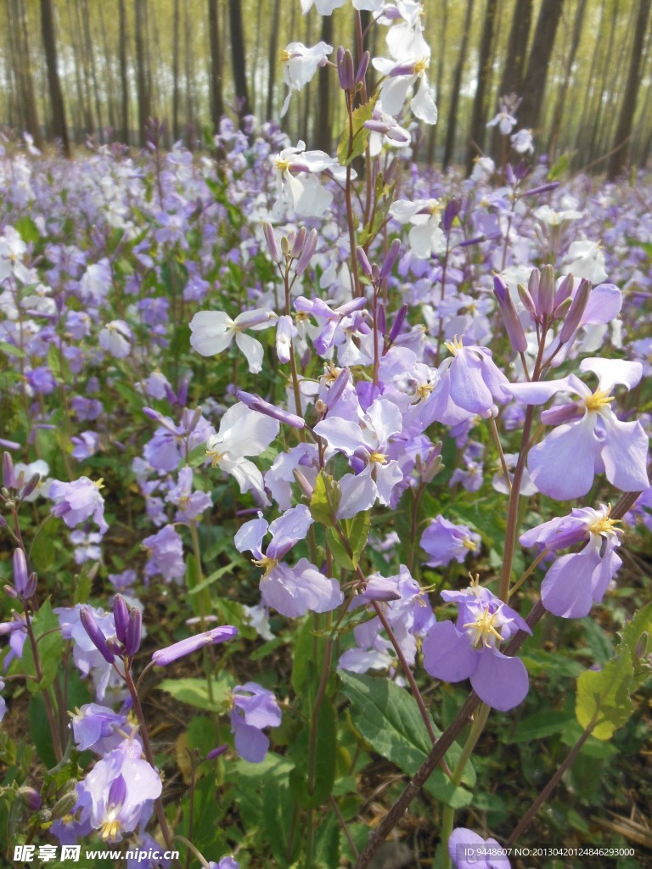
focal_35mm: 25
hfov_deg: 54.9
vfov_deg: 69.4
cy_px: 434
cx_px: 326
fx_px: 628
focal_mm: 4.5
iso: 125
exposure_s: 1/500
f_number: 3.2
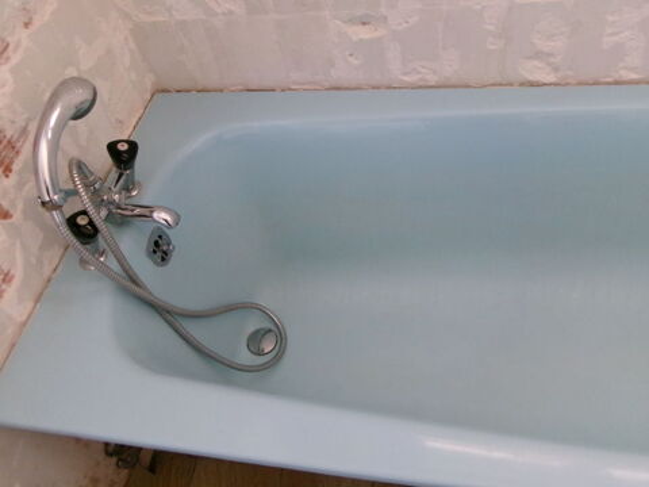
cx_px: 324
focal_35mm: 28
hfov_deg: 63.4
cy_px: 244
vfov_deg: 49.7
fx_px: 525
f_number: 3.9
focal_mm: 5.1
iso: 444
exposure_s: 1/17
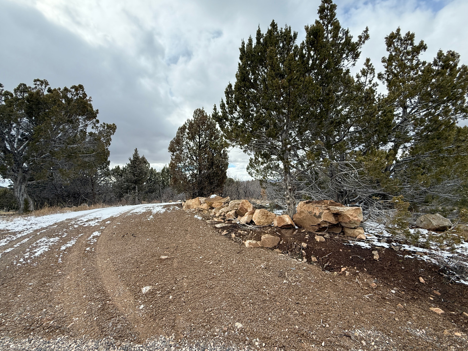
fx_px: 203
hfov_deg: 98.2
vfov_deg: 81.7
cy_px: 177
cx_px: 230
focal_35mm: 15
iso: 64
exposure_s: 1/1399
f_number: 2.2
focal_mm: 2.22
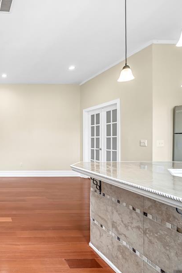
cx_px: -9
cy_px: 138
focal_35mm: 20
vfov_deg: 84.0
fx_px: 152
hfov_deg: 48.2
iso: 500
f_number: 8
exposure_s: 1/30
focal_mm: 12
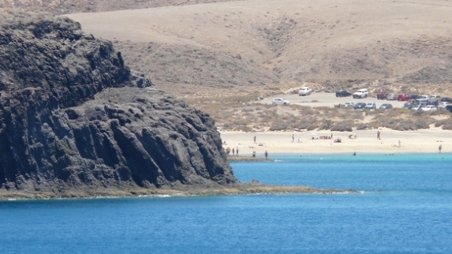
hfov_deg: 3.0
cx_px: 263
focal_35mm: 716
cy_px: 131
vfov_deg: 1.7
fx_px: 8579
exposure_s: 1/320
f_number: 5.6
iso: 100
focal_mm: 82.8
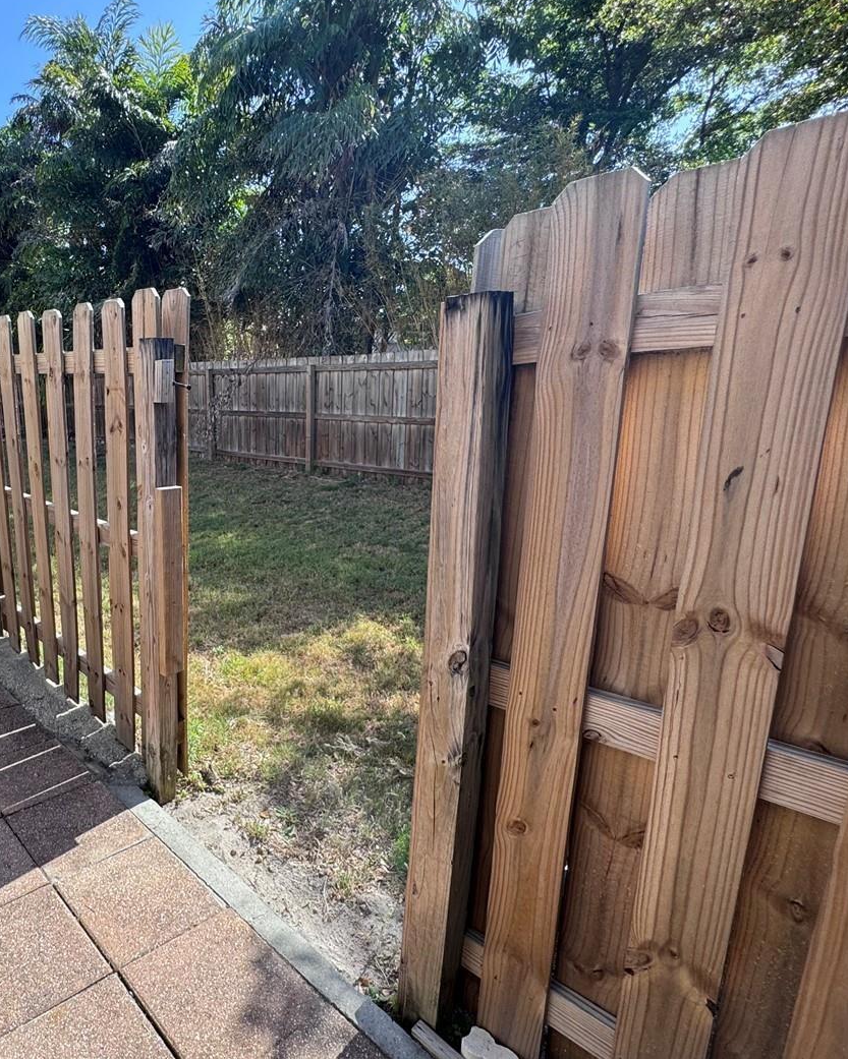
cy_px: 564
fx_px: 659
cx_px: 175
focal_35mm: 21
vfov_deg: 77.5
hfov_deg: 60.5
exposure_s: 1/368
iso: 40
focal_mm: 2.22
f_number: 2.2
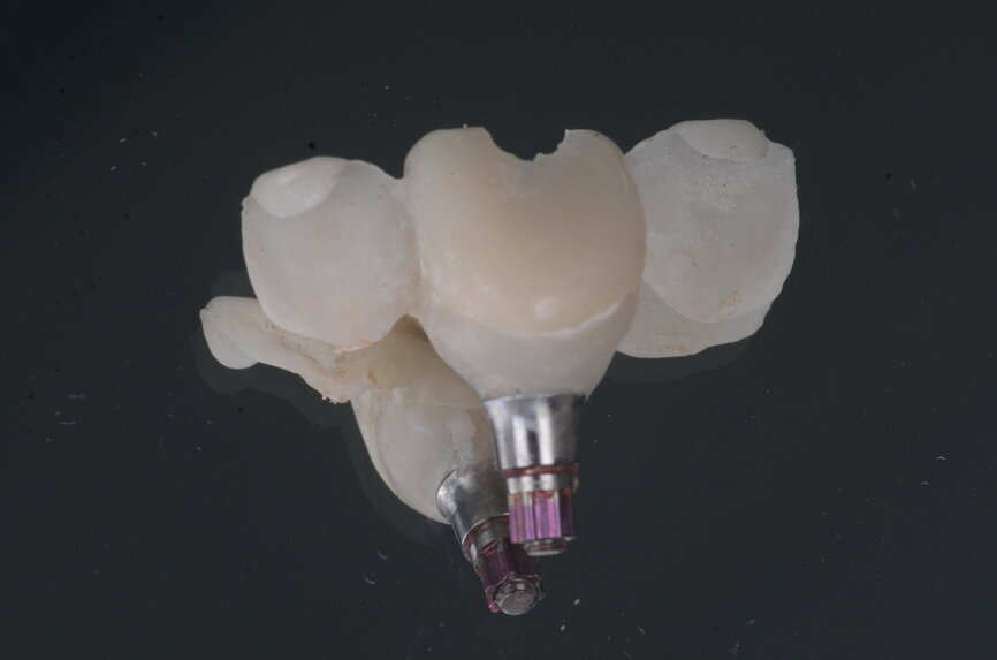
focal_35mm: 158
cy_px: 330
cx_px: 498
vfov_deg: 8.7
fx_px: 4351
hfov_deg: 13.1
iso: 400
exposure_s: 1/160
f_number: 32
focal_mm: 105
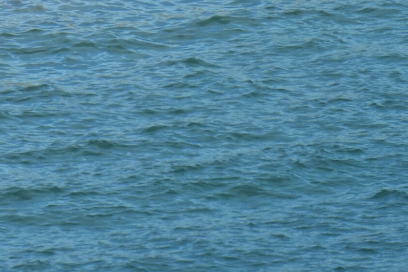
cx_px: -641
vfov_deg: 0.4
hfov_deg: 0.7
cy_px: -420
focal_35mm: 3096
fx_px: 35085
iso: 640
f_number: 5.6
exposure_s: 1/1600
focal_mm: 600
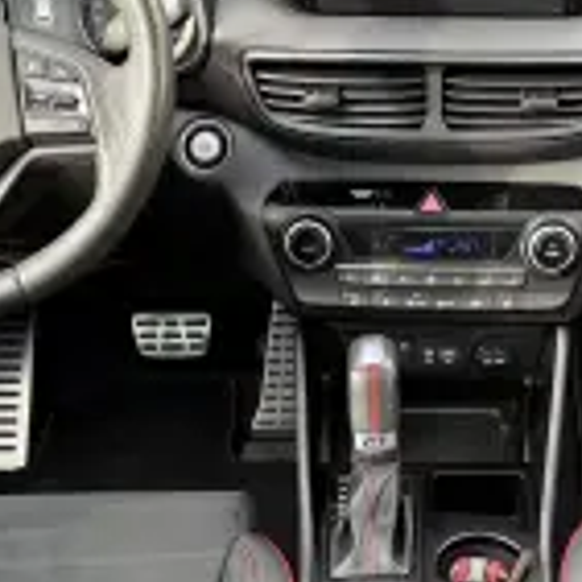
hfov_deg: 30.8
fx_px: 1027
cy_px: 376
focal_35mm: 54
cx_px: 471
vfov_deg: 31.4
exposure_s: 1/93
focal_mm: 6.76
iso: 200
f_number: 1.78
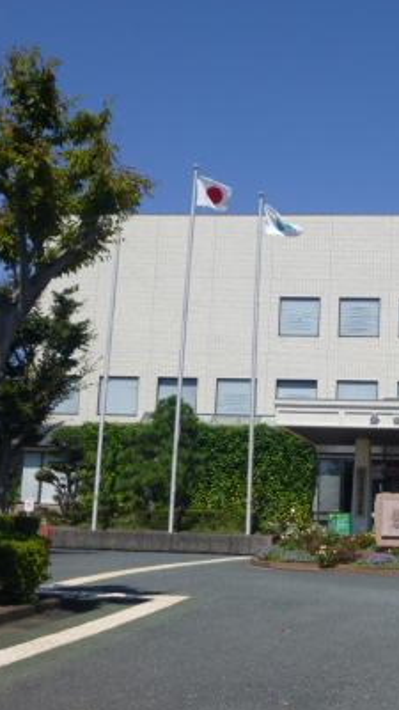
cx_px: 381
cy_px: 321
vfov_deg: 38.5
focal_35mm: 54
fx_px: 1016
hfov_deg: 21.6
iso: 100
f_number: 10
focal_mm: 5.6
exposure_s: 1/200
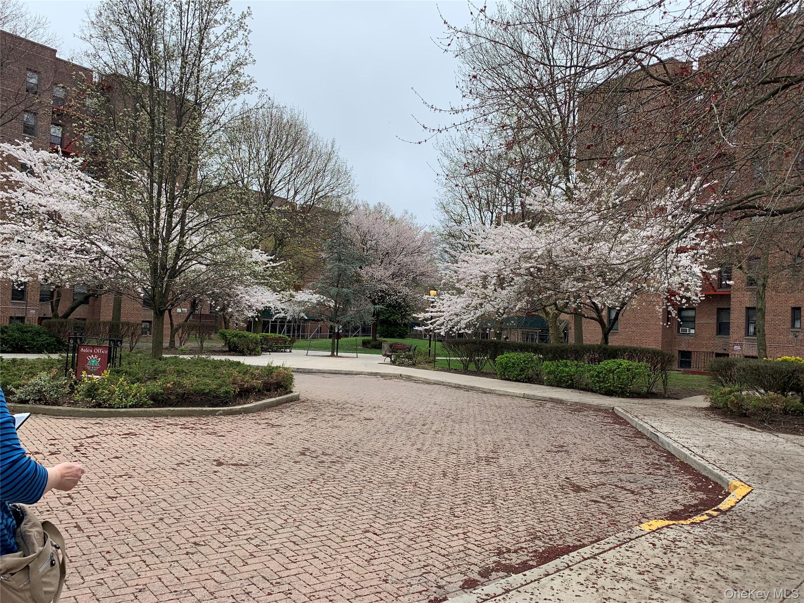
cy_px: 302
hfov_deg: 67.3
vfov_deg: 53.1
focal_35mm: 26
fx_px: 604
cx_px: 402
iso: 25
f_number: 1.8
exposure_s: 1/754
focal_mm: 4.25
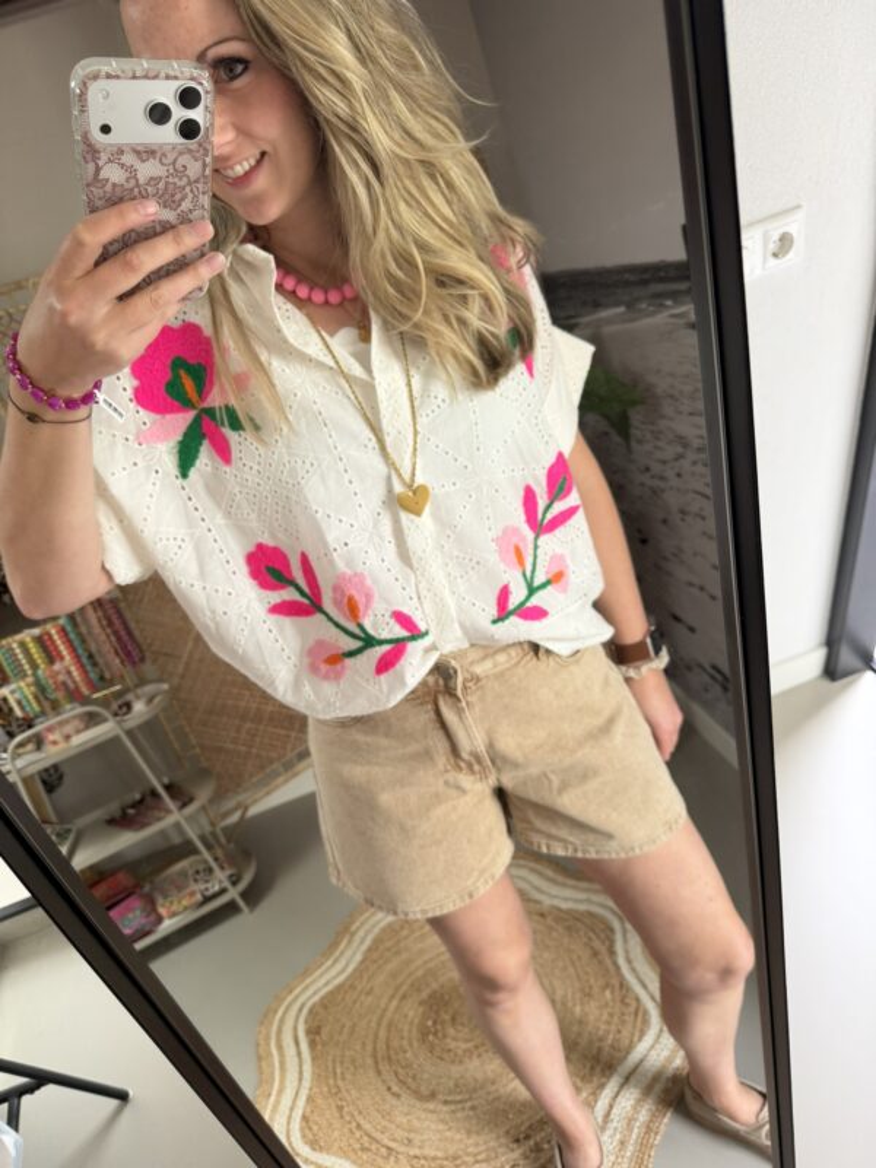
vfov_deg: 71.6
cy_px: 584
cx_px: 438
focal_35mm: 24
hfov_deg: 56.8
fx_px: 810
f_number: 1.78
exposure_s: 1/121
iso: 160
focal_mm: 6.76
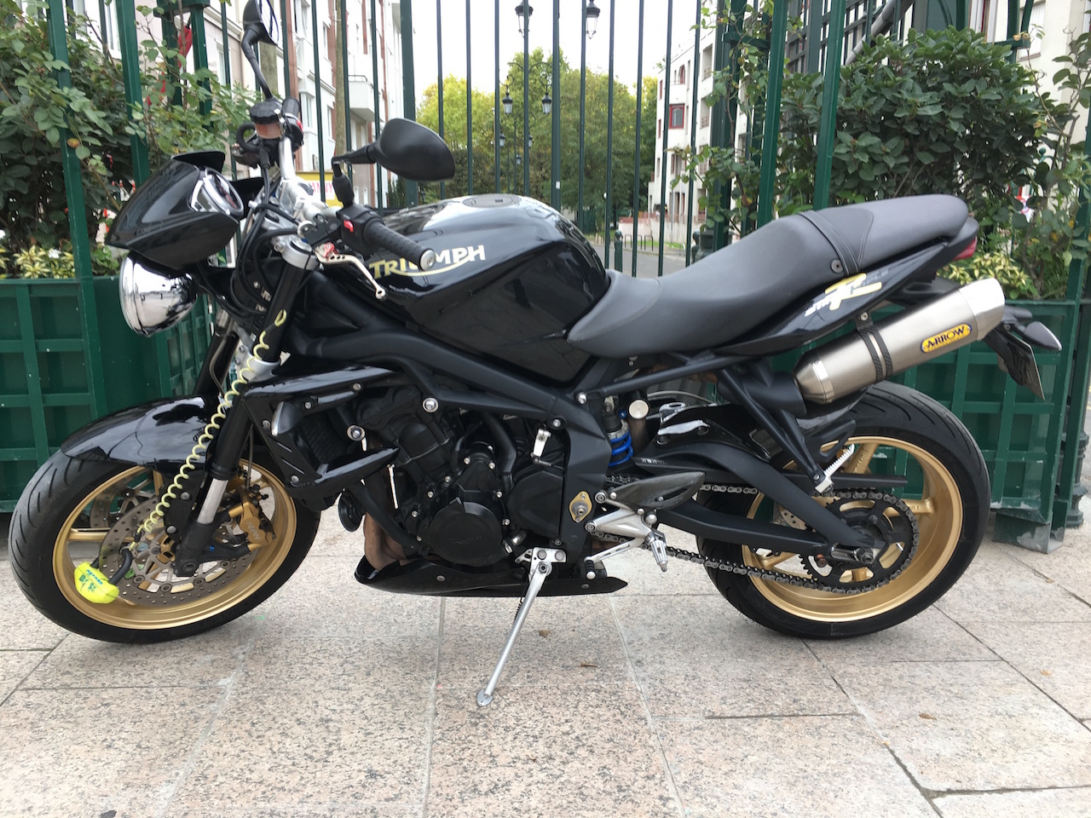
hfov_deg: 61.7
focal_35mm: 29
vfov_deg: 48.2
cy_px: 409
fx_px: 914
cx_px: 546
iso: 25
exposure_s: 1/121
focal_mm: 4.15
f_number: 2.2
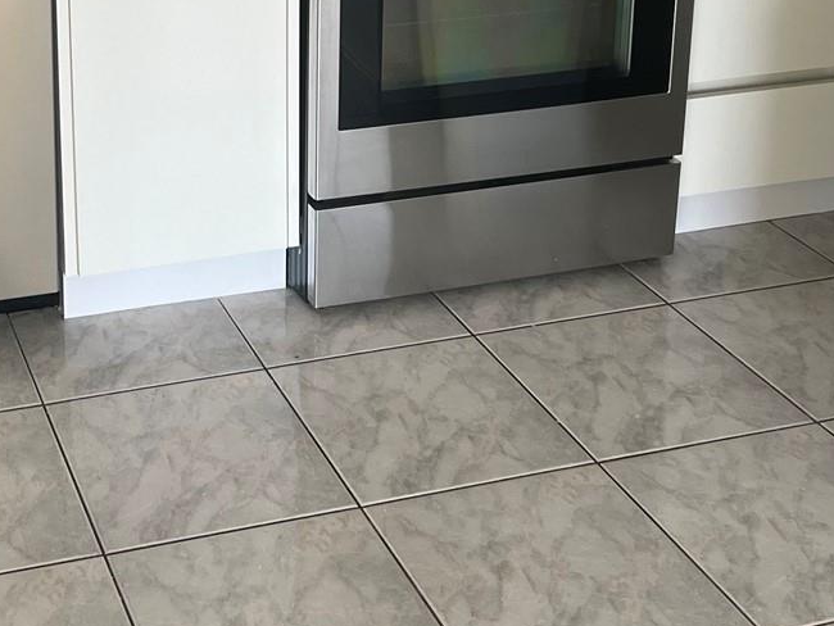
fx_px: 1543
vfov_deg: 21.5
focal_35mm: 64
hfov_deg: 29.1
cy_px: -105
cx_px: 89
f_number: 1.5
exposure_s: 1/121
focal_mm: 5.7
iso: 125
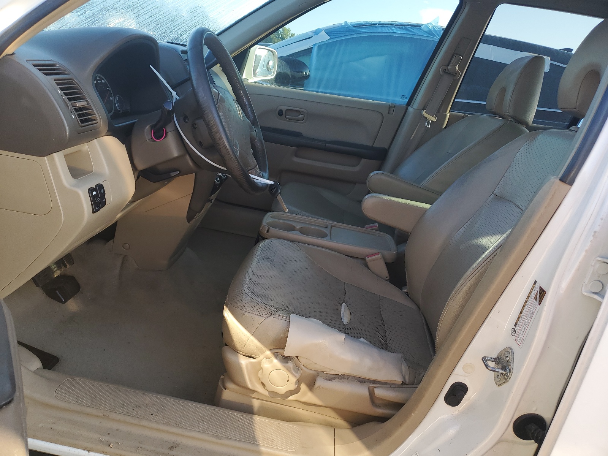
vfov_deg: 53.1
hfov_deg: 67.3
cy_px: 228
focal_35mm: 26
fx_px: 457
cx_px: 304
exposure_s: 1/312
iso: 50
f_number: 1.5
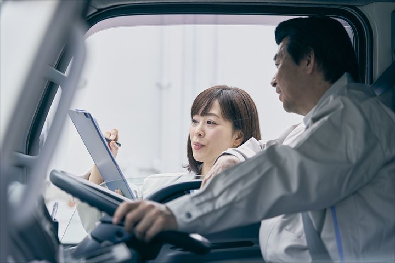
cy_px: 132
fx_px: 922
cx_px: 198
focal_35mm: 84
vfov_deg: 16.3
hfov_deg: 24.2
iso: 100
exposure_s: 1/500
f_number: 3.2
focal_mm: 84
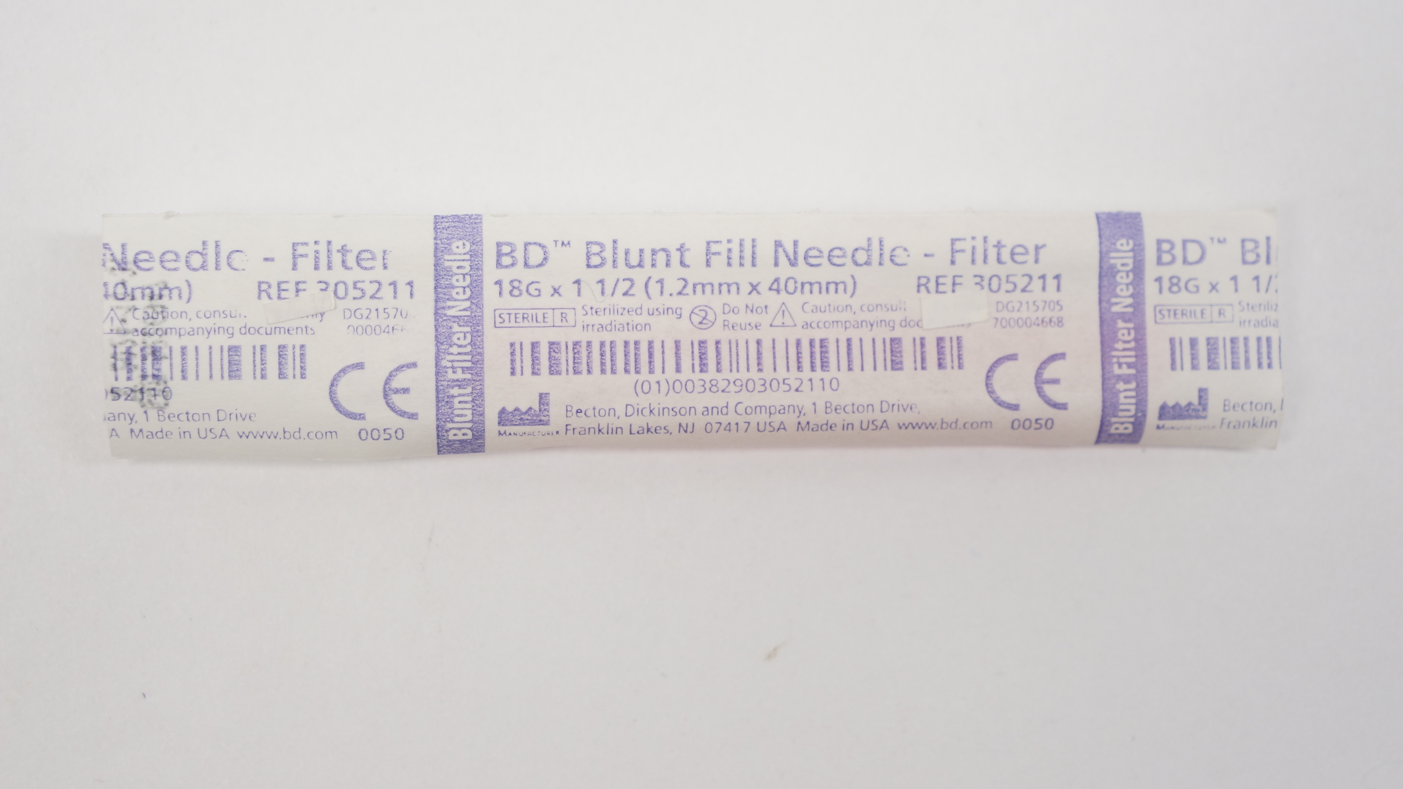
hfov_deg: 33.3
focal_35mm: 63
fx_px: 2344
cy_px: 328
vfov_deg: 19.1
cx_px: 700
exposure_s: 1/100
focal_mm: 40
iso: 400
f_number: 5.6
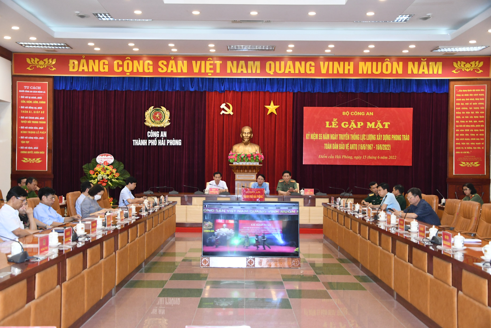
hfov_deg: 46.4
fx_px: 573
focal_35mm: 42
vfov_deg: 31.9
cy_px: 164
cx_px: 246
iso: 2500
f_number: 4
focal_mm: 28
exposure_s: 1/200
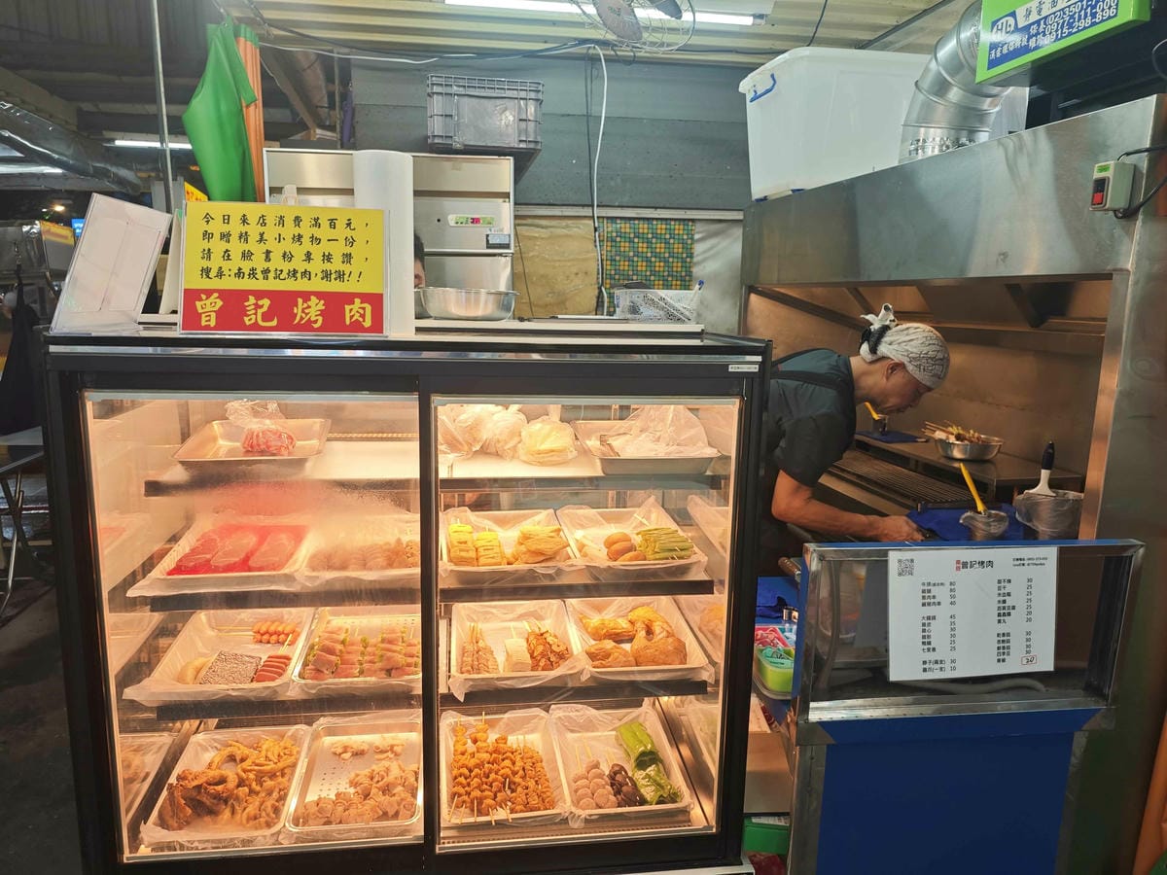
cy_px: 438
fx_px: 775
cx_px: 584
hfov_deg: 73.9
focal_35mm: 23
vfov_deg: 58.9
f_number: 2
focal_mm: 8.72
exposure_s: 1/60
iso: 80
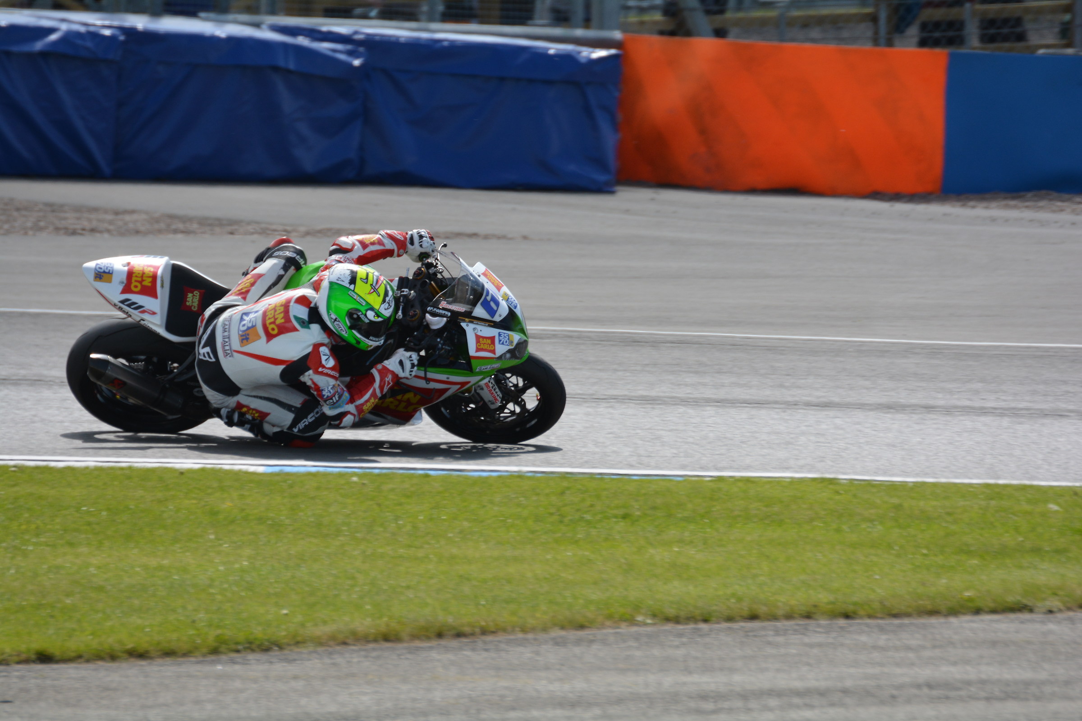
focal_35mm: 450
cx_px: 541
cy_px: 360
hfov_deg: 4.6
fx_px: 13524
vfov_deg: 3.1
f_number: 6.3
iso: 400
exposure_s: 1/1600
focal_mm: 300
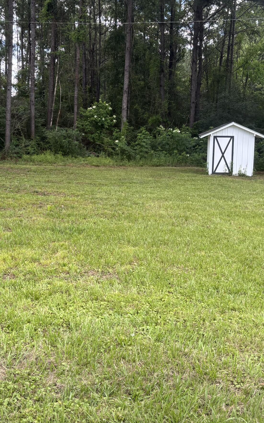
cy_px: 180
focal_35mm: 47
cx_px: 95
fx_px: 541
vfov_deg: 42.5
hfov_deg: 27.3
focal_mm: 5.96
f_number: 1.6
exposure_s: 1/393
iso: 50
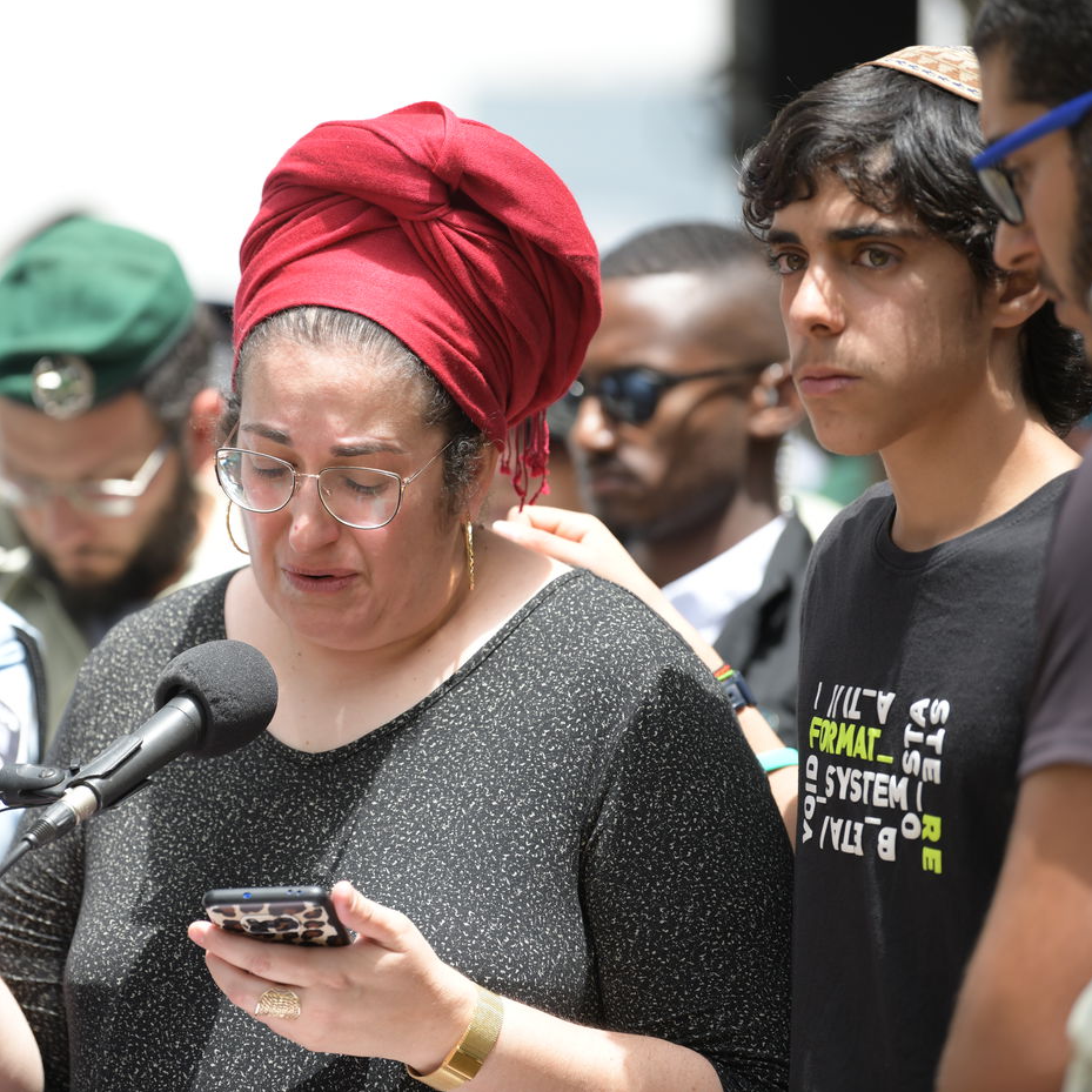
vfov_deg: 7.8
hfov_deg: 7.8
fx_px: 7995
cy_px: 546
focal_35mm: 224
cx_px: 333
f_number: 2.8
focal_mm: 175
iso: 500
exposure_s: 1/2000
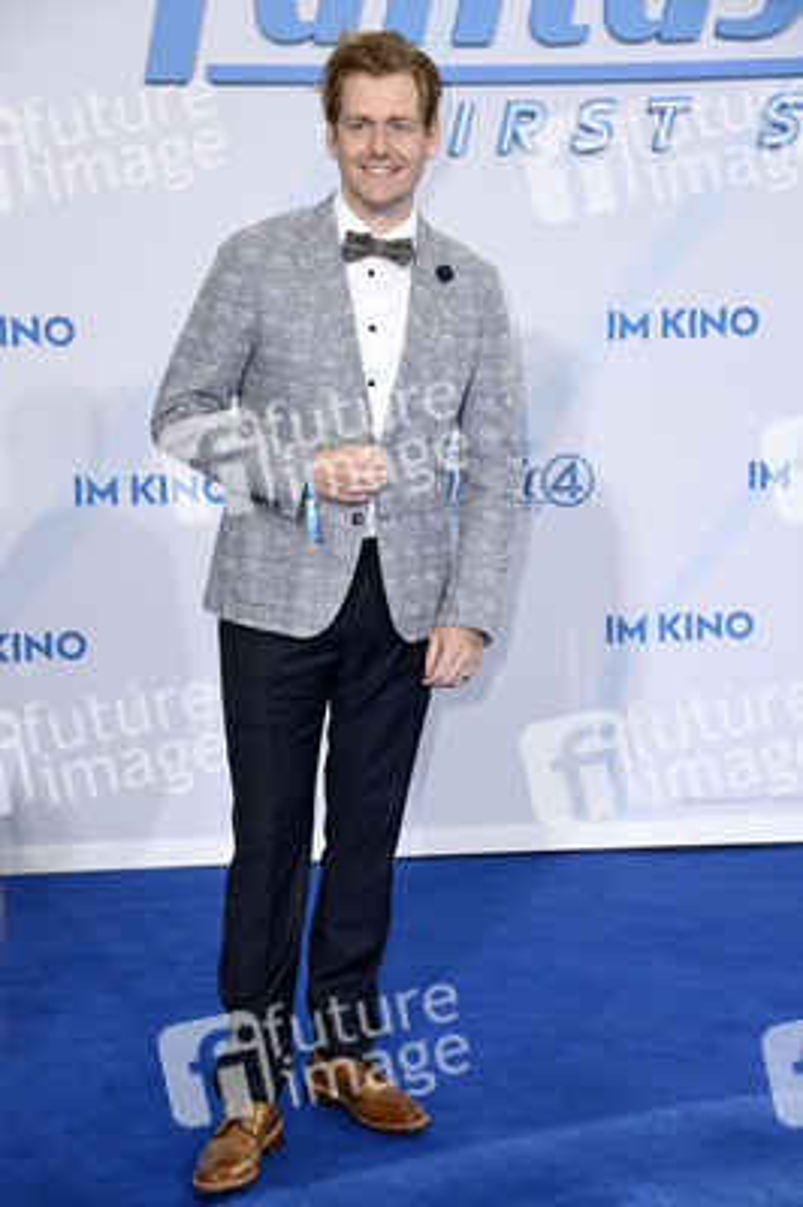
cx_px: 402
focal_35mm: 85
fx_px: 2849
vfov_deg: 23.9
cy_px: 604
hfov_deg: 16.0
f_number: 5.6
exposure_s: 1/250
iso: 400
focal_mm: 85
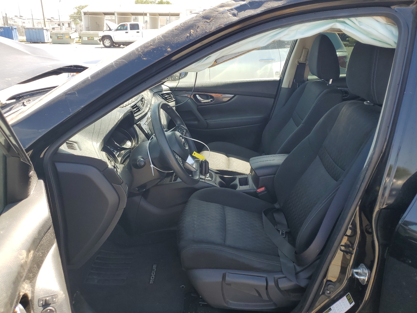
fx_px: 313
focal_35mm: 26
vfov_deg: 53.1
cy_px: 156
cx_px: 208
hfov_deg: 67.3
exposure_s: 1/500
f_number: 1.5
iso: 50
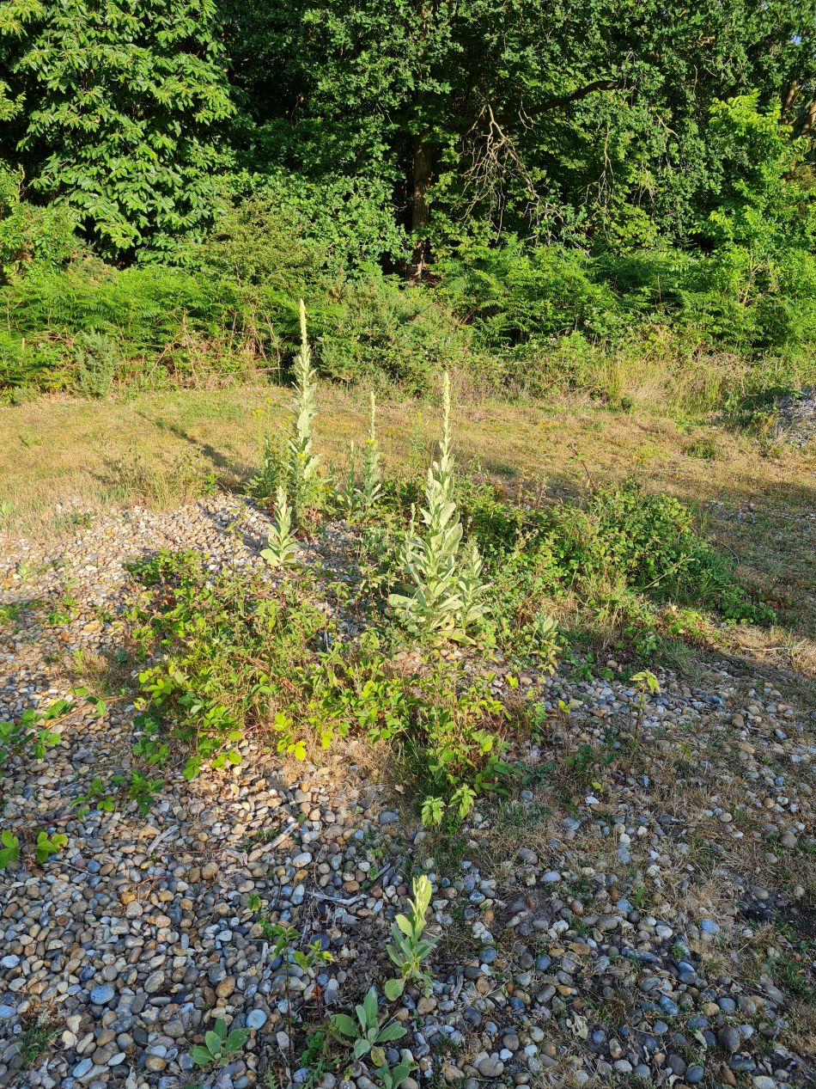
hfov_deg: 53.1
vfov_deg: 67.3
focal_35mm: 26
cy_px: 544
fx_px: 817
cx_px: 408
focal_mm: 5.4
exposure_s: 1/832
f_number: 1.8
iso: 50
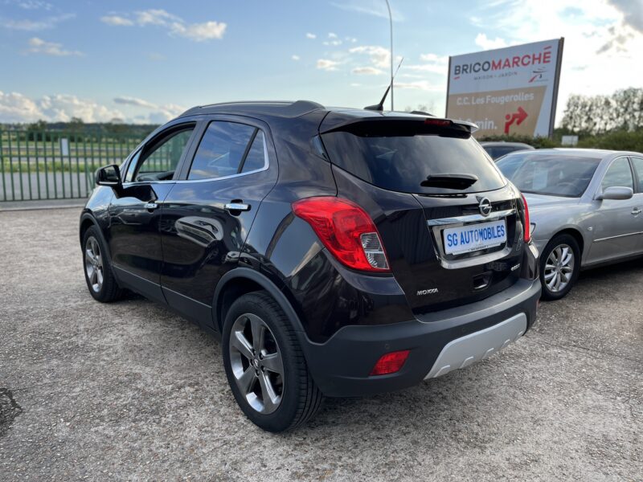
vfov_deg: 53.1
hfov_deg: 67.3
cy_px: 241
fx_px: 483
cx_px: 322
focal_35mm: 26
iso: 50
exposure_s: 1/777
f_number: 1.6
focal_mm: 5.1
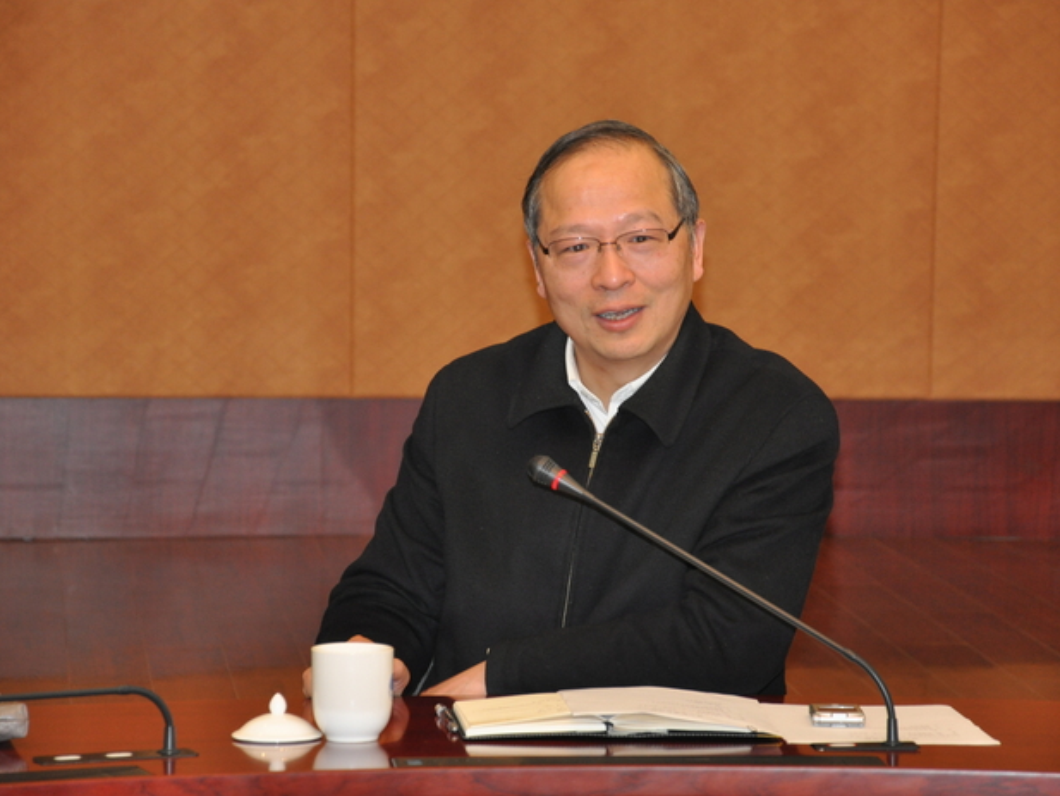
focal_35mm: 172
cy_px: 398
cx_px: 551
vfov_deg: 8.7
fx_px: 5254
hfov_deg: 11.5
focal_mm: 105
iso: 800
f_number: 5.6
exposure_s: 1/60
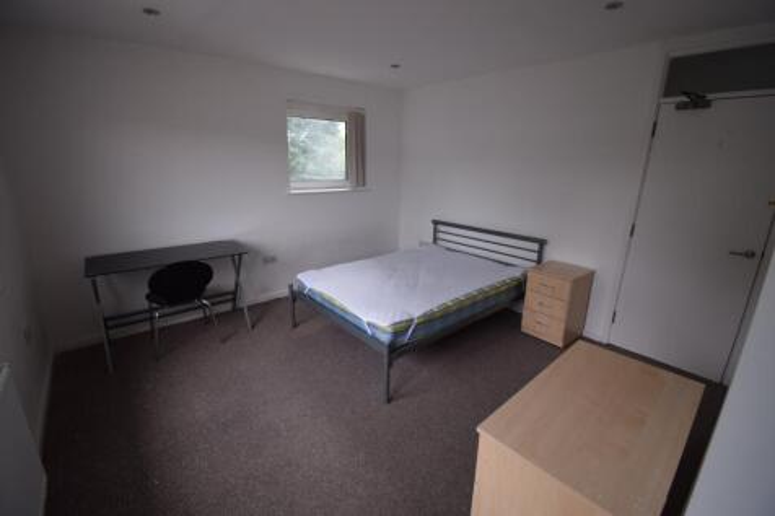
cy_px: 258
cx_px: 388
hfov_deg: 100.4
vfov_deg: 77.3
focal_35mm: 15
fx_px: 323
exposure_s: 1/125
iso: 400
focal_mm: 10
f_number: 5.6
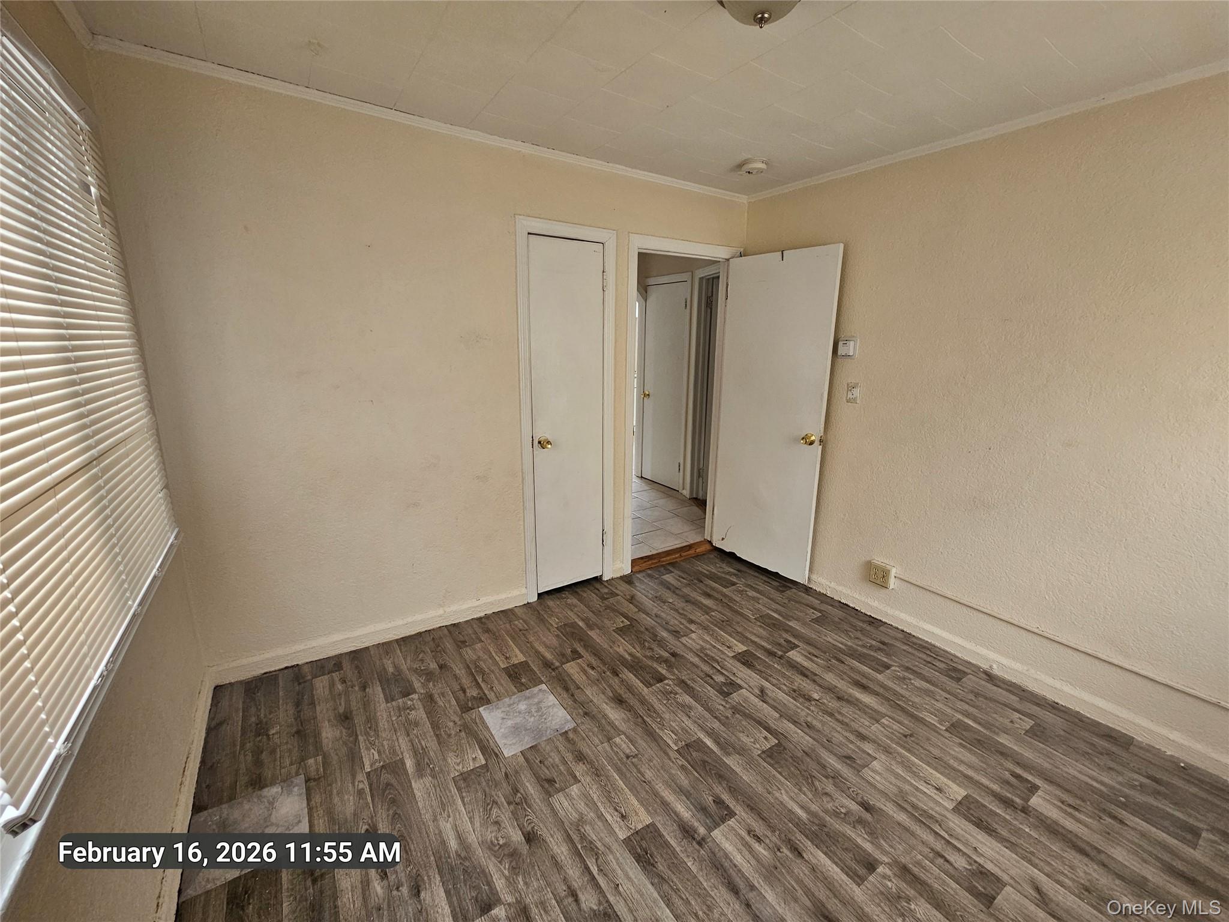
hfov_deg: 106.2
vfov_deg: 89.9
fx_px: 462
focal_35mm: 13
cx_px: 614
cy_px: 461
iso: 160
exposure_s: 1/100
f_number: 2.2
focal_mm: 2.2
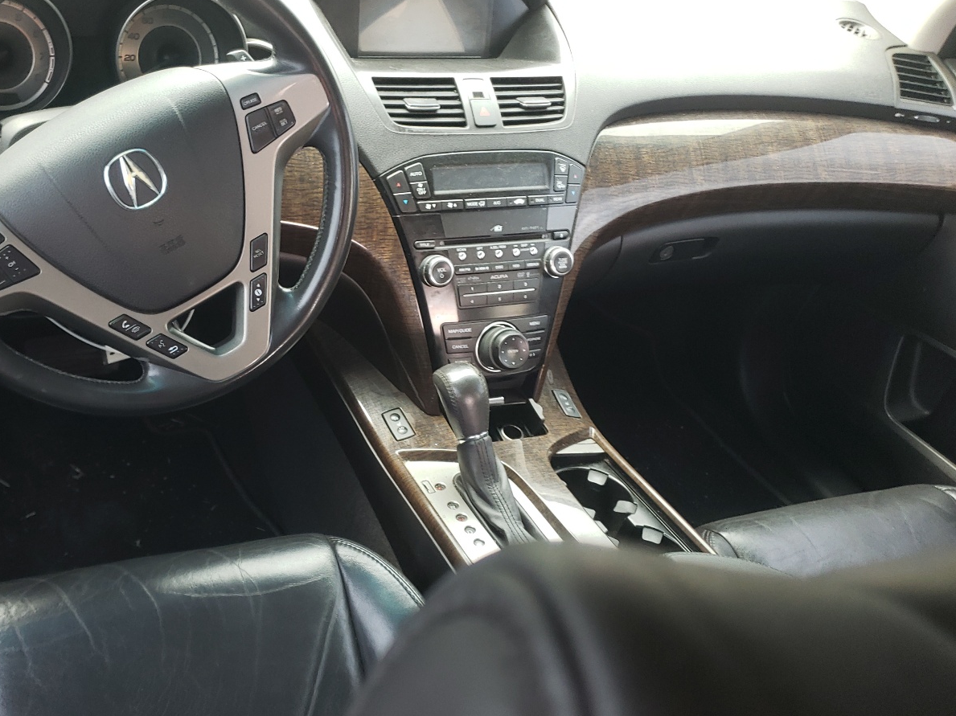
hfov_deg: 52.1
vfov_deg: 40.7
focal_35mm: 35
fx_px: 966
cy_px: 358
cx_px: 364
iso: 77
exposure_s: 1/60.2
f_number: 1.5
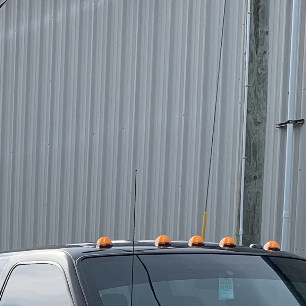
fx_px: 1050
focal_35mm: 105
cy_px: 437
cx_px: -66
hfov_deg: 15.9
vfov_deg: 15.5
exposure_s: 1/743
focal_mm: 4.25
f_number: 1.8
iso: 25
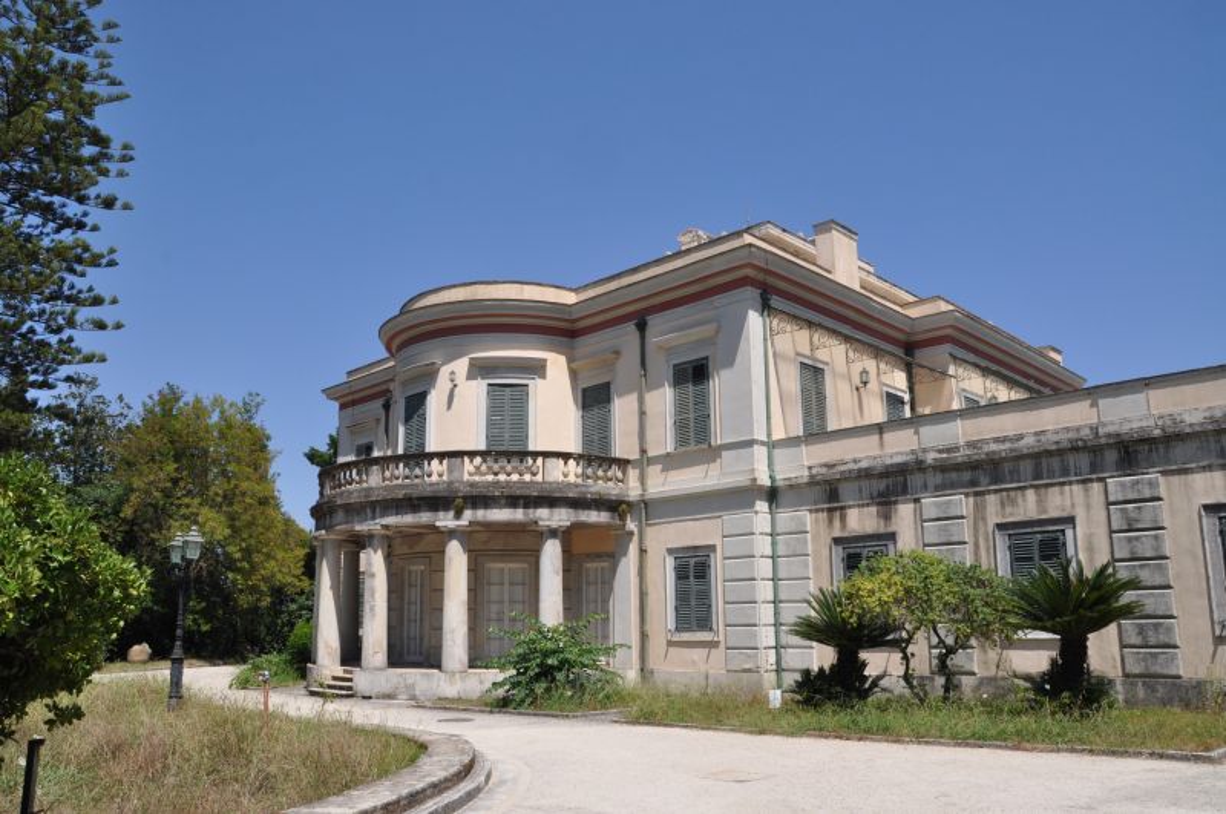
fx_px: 918
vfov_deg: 47.8
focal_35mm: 27
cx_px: 613
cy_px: 407
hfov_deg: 67.5
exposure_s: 1/400
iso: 400
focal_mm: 18
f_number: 16
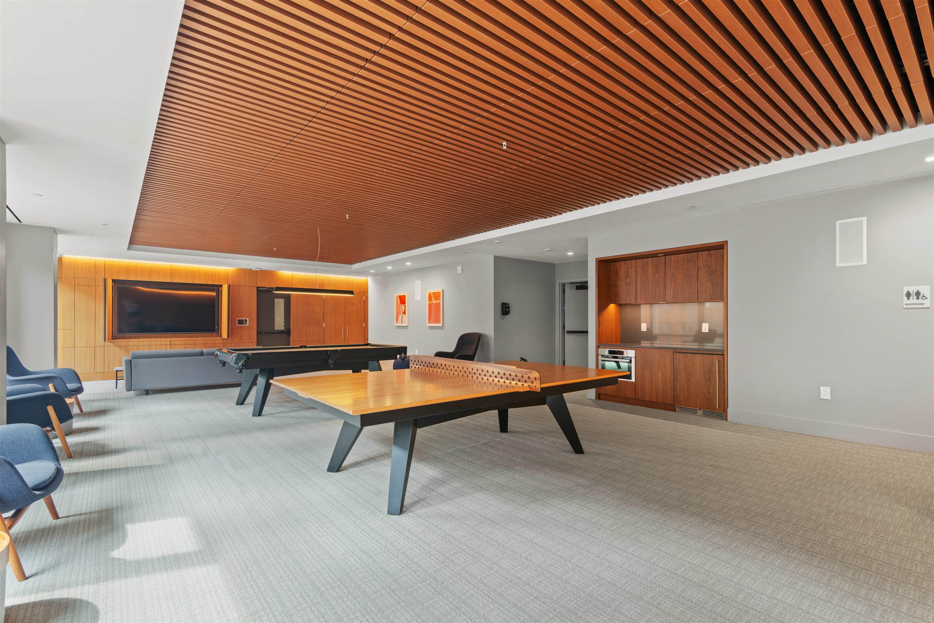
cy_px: 312
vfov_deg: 73.8
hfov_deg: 96.7
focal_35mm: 16
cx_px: 467
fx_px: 415
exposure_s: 1/5
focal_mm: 16
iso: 400
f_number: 8
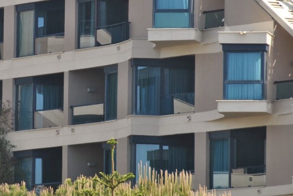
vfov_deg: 3.1
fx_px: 3659
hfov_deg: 4.6
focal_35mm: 449
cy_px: 57
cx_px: 60
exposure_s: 1/500
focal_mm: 150
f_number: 5.6
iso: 200
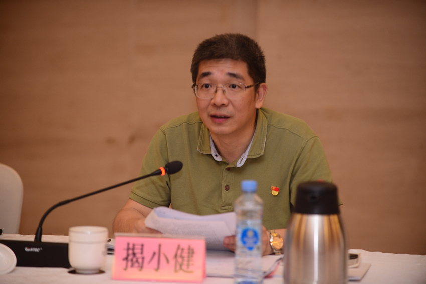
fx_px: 1598
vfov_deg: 10.2
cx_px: 213
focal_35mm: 135
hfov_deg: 15.2
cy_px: 142
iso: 800
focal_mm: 135
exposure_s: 1/100
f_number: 2.8
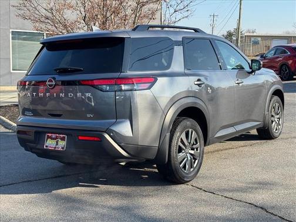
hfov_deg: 39.7
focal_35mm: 48
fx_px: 410
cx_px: 148
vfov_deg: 30.3
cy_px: 111
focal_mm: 6.76
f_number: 1.78
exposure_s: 1/1560
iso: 64
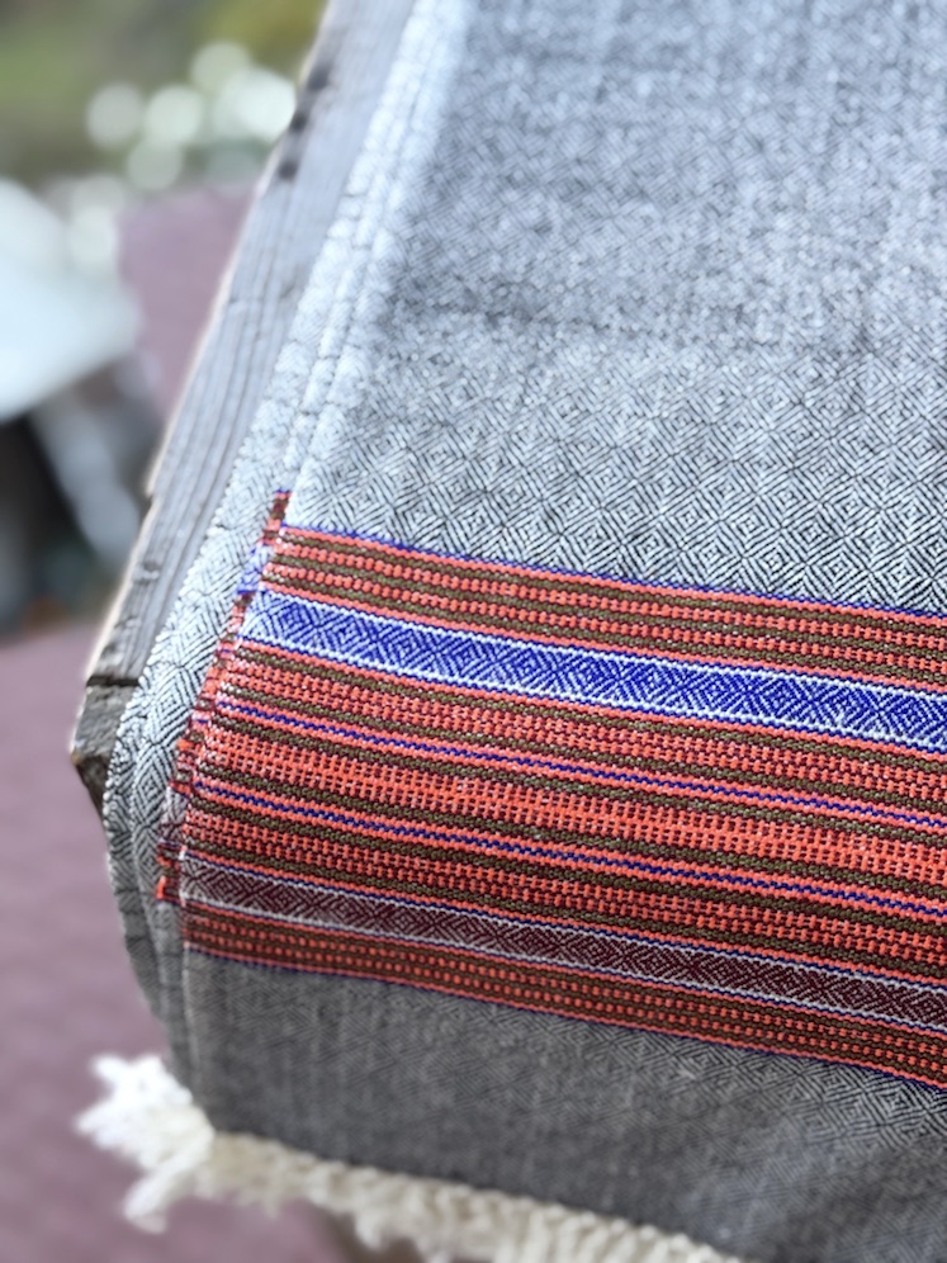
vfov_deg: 39.7
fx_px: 1751
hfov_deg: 30.3
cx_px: 474
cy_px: 632
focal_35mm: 48
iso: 50
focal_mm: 6.76
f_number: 1.78
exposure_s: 1/121
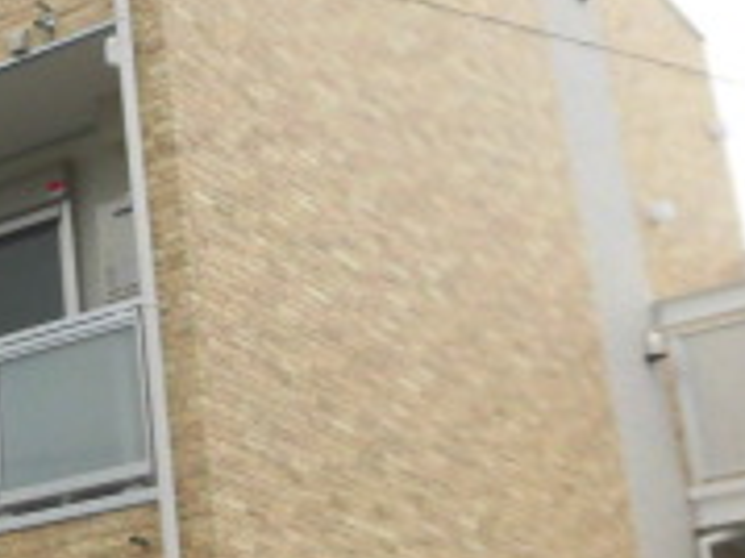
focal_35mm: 86
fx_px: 1850
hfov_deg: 20.6
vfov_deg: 17.1
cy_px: 312
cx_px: -246
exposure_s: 1/800
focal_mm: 4.3
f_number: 3.1
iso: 100
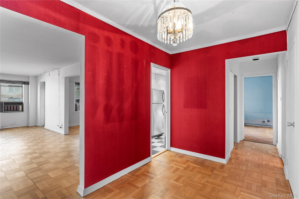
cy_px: 100
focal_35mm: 18
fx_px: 149
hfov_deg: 90.0
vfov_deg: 67.4
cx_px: 150
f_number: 8
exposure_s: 3.2
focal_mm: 18
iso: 400
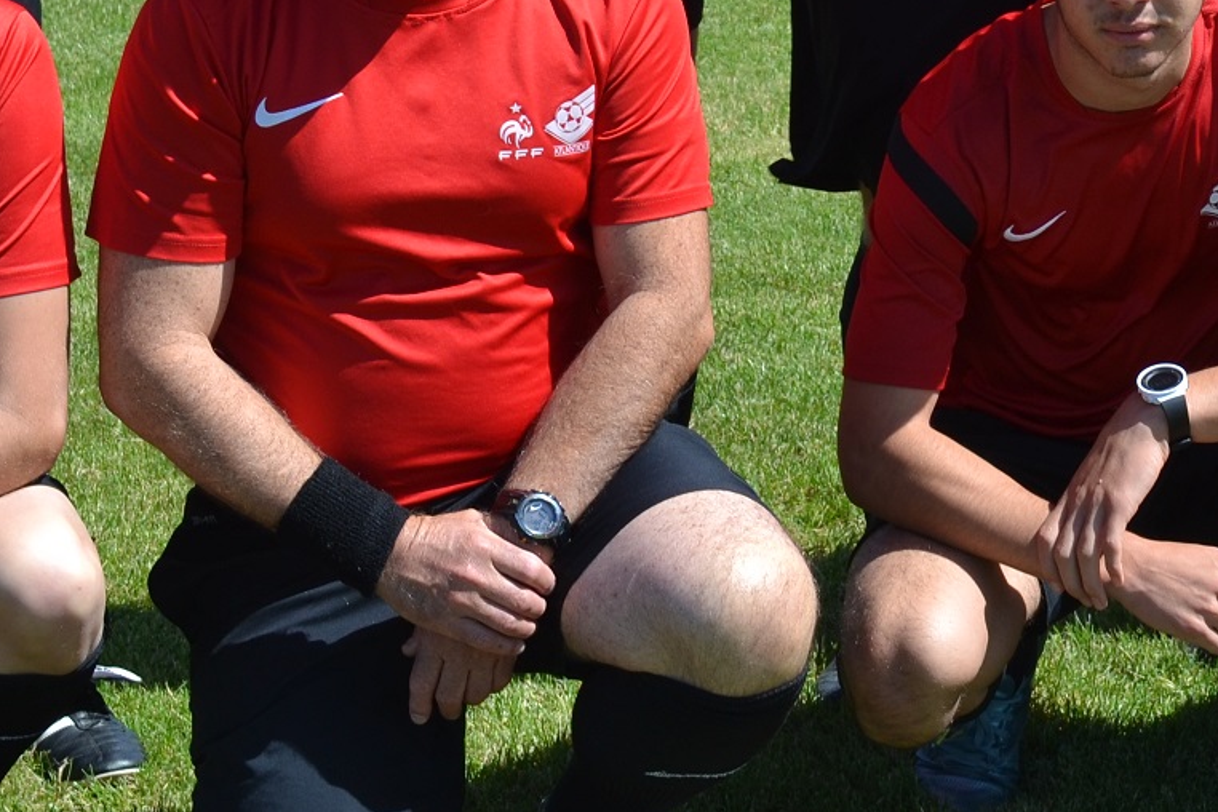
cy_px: -272
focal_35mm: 127
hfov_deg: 15.9
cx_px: 1100
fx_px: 4296
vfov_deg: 10.5
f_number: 7.1
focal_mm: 28
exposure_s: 1/200
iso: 100
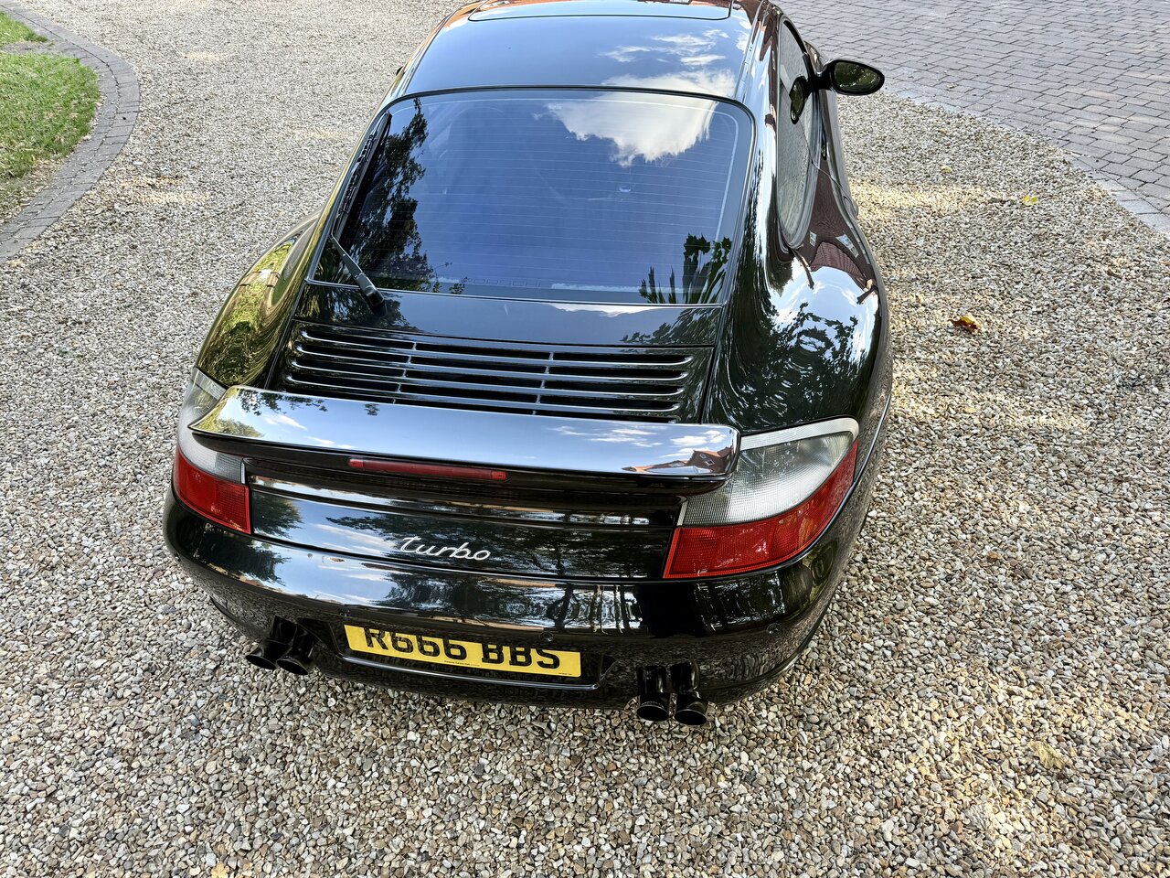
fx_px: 811
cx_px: 585
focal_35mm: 24
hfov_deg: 71.6
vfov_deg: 56.8
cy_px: 439
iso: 64
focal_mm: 6.76
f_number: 1.78
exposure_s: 1/172
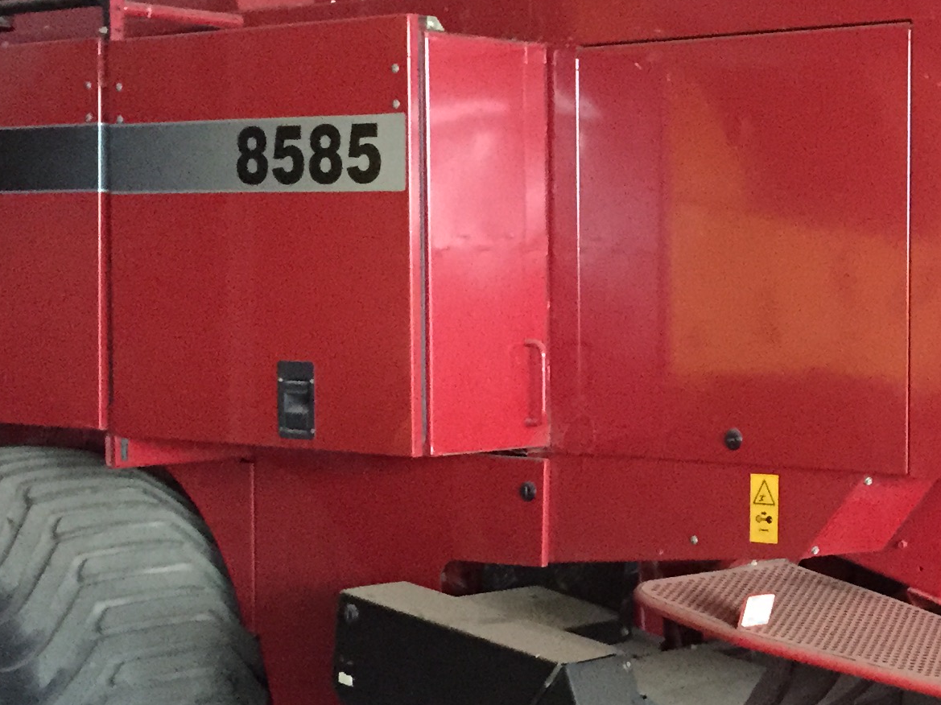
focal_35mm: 81
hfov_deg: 23.2
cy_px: 394
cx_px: 920
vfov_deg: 18.2
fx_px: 2201
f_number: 2.2
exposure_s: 1/15
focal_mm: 4.15
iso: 400
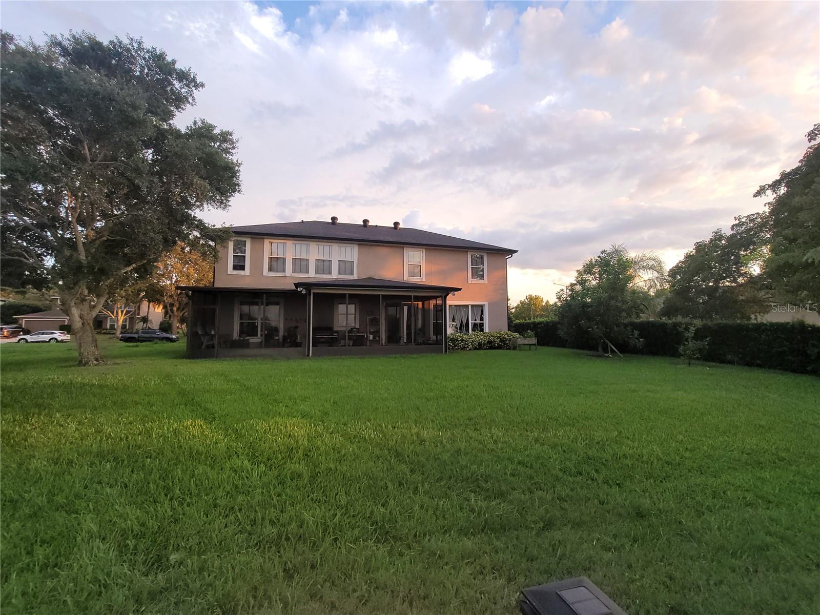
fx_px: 308
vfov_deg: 89.9
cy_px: 308
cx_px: 410
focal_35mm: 13
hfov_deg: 106.2
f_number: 2.2
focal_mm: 2.2
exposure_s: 1/120
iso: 80
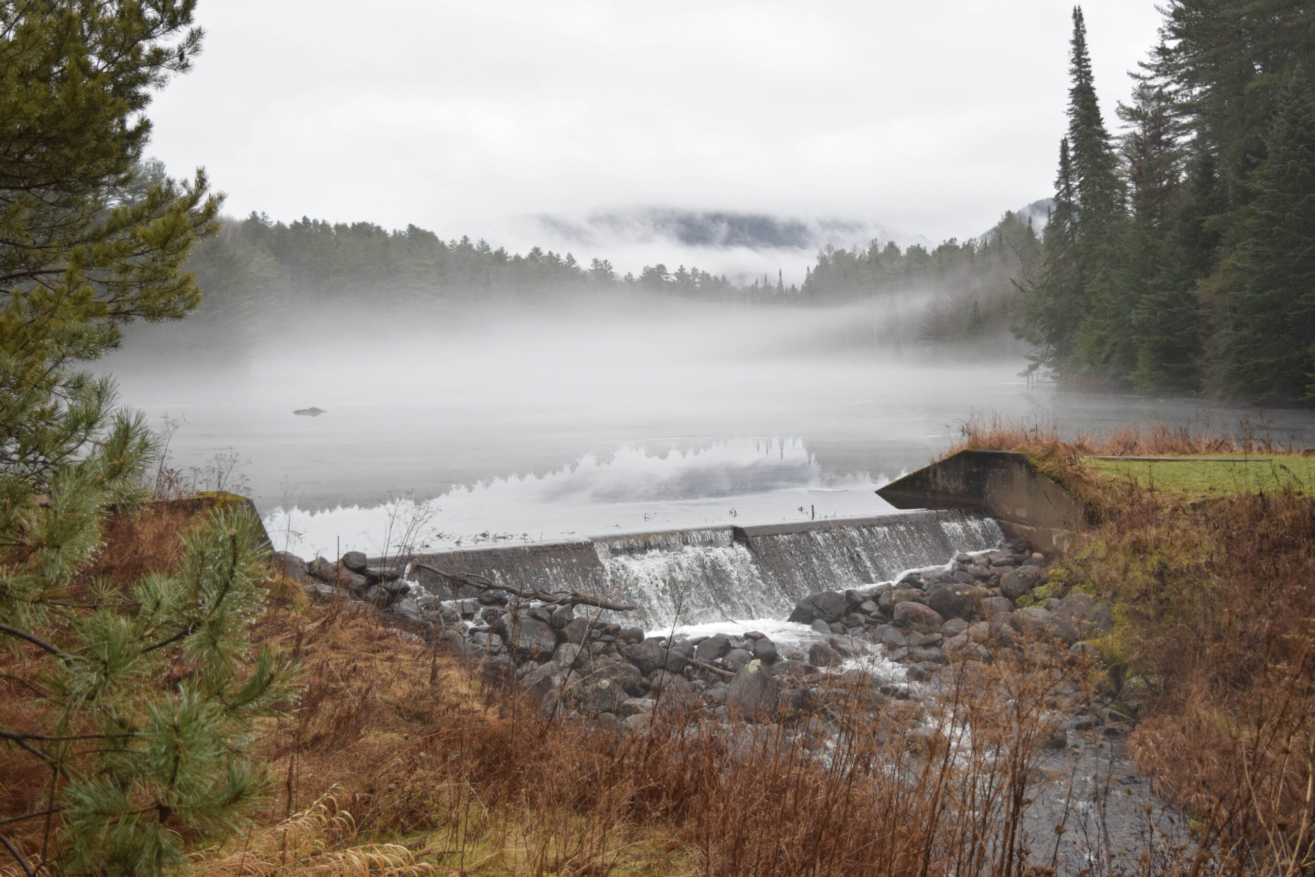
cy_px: 438
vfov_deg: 33.0
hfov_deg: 47.9
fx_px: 1479
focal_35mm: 40
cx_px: 658
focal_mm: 27
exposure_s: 1/500
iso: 800
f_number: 4
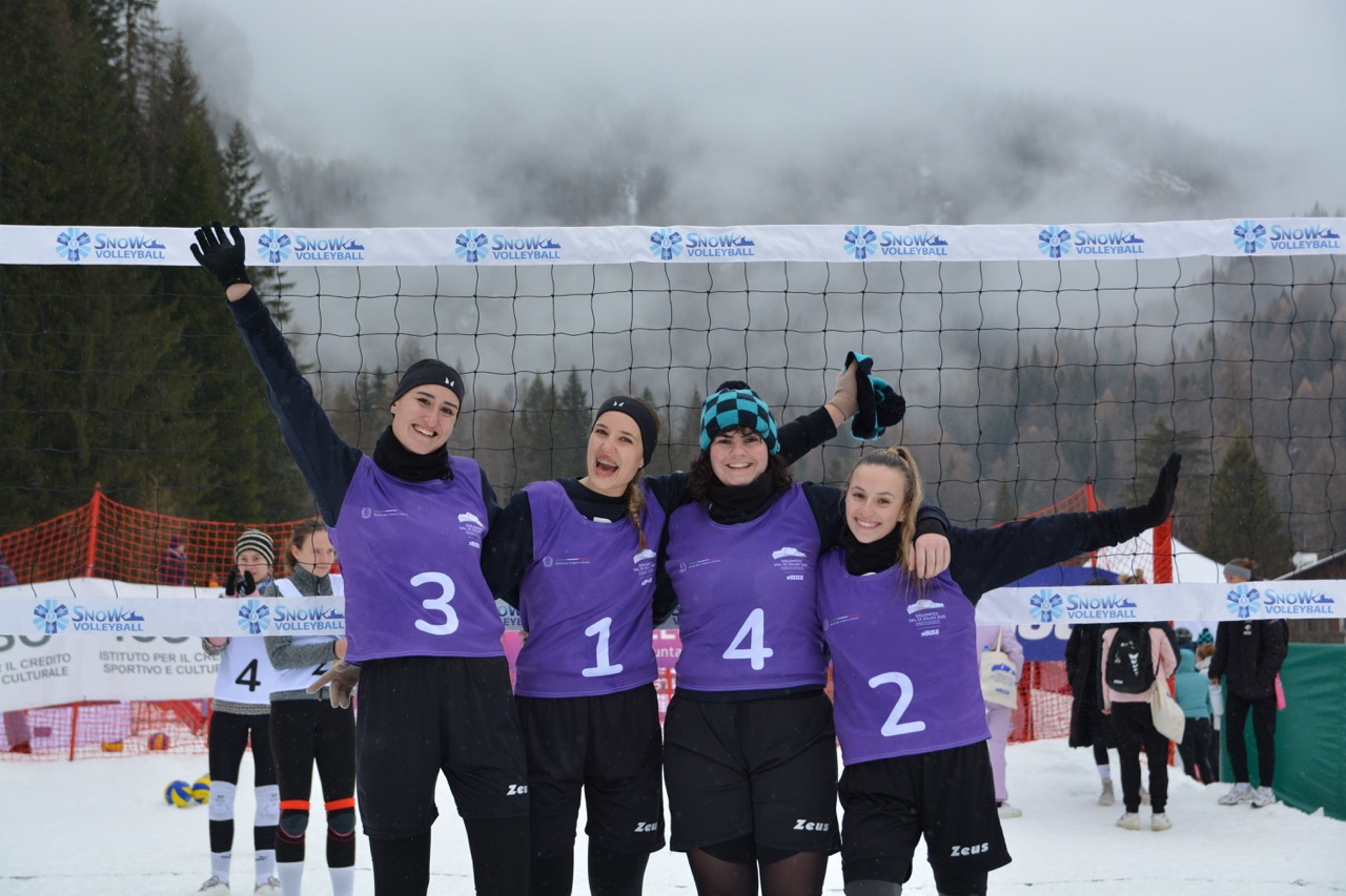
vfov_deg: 18.2
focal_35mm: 75
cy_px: 448
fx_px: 2804
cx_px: 673
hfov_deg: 27.0
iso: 560
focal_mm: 50
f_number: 4
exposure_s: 1/1000
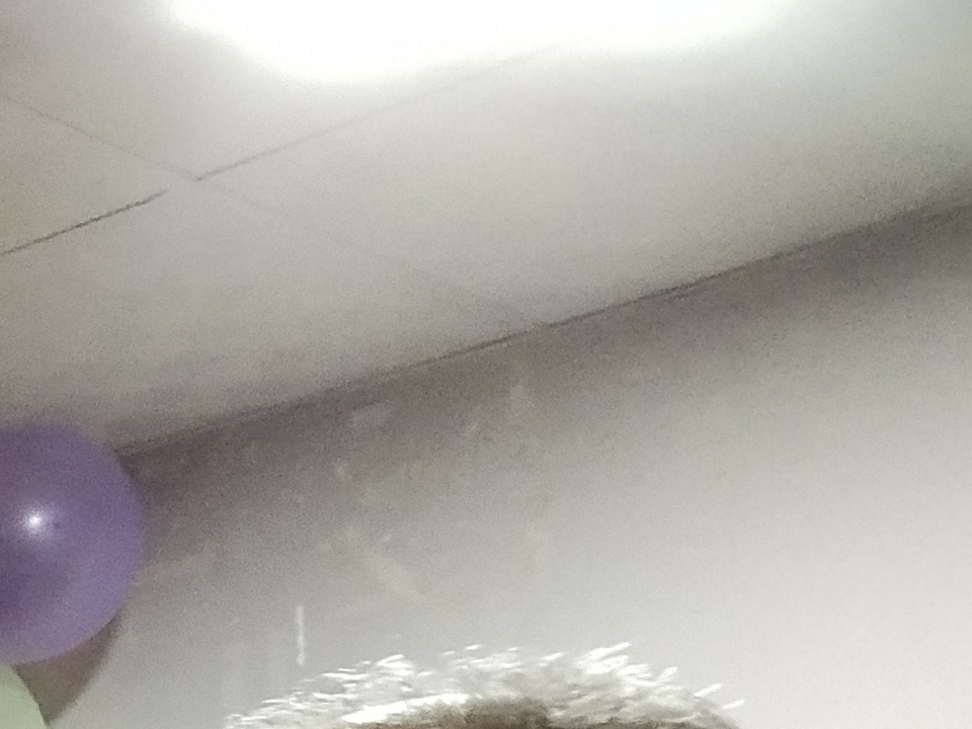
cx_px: -987
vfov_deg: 10.7
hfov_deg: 13.4
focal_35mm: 126
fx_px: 3538
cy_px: 1514
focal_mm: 3.95
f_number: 1.8
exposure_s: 1/33.3
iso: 473
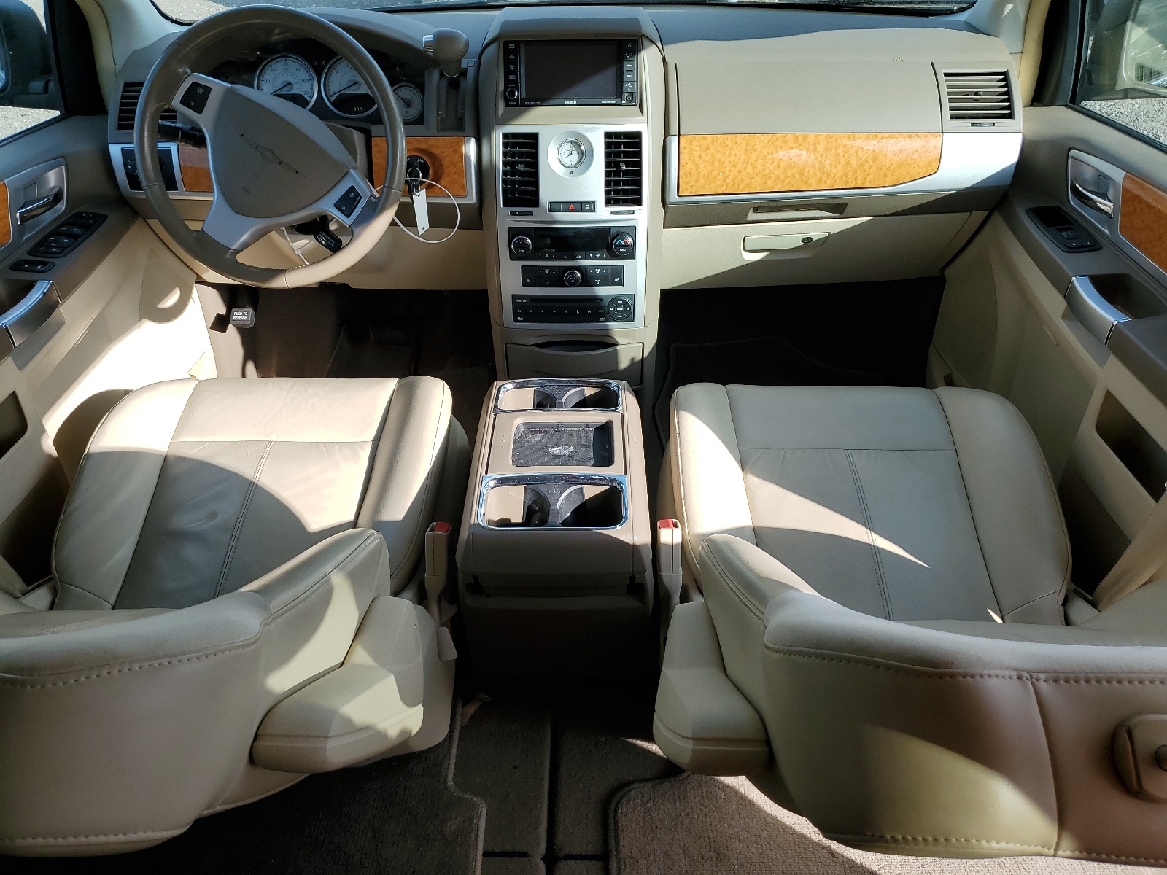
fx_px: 877
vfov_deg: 53.1
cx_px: 584
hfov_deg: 67.3
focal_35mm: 26
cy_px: 438
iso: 50
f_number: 1.5
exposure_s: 1/1250
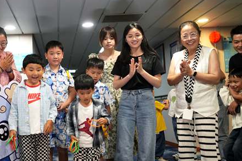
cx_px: 48
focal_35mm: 44
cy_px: 88
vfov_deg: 30.5
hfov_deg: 42.5
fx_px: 296
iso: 2500
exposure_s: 1/320
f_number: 2.8
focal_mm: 24
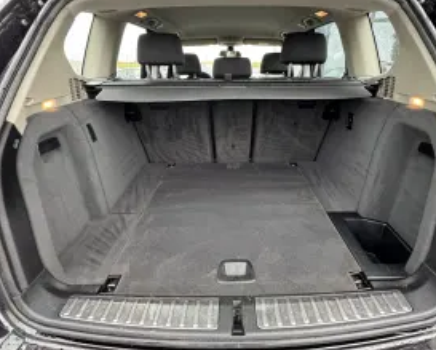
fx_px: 233
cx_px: 233
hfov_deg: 86.2
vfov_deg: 73.9
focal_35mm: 18
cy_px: 174
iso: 320
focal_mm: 2.22
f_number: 2.2
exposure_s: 1/89
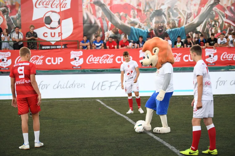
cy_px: 78
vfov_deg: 15.2
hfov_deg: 22.6
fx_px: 588
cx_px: 118
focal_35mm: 90
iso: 1000
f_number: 2.8
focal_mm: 90
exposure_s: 1/320
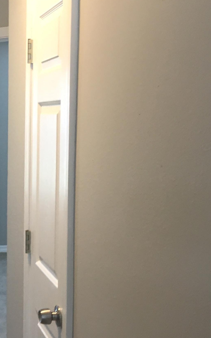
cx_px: -58
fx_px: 515
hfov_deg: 21.1
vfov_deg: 36.3
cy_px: 163
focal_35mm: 56
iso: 80
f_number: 2.2
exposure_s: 1/30
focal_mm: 4.15
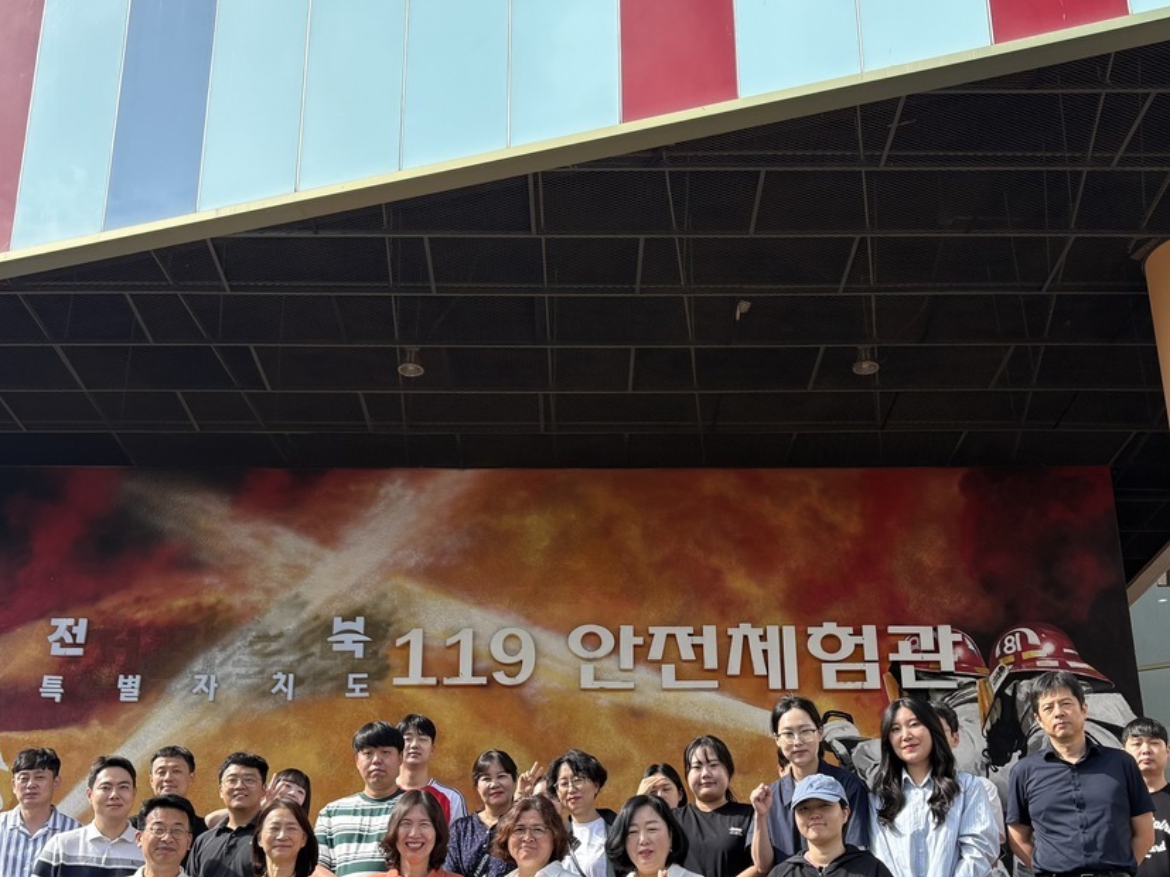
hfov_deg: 42.9
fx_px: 1487
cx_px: 600
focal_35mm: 44
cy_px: 587
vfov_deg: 32.6
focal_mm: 5.96
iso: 50
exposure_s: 1/1587
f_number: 1.6
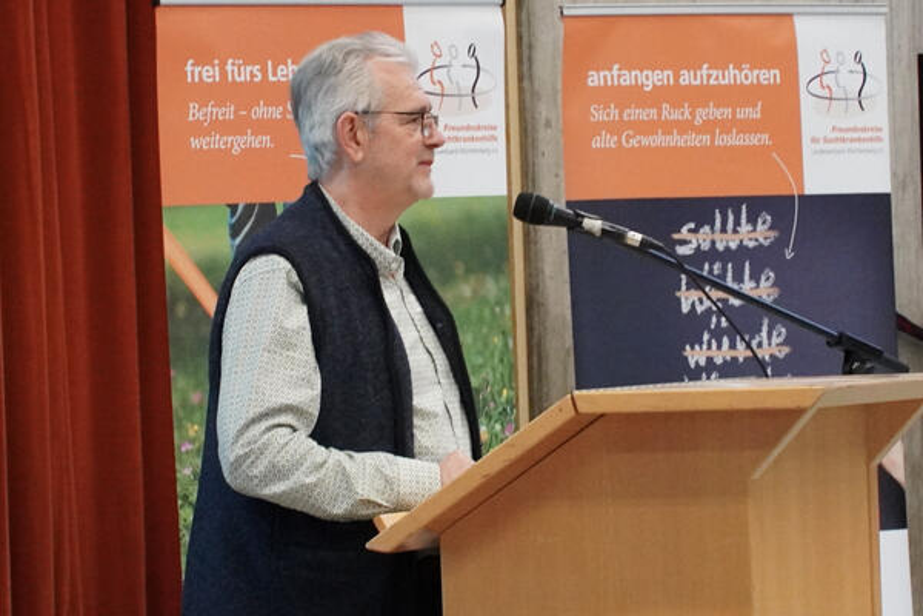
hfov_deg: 10.2
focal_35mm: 202
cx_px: 462
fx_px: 5191
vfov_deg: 6.8
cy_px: 308
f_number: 5.6
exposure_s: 1/100
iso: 6400
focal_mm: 135
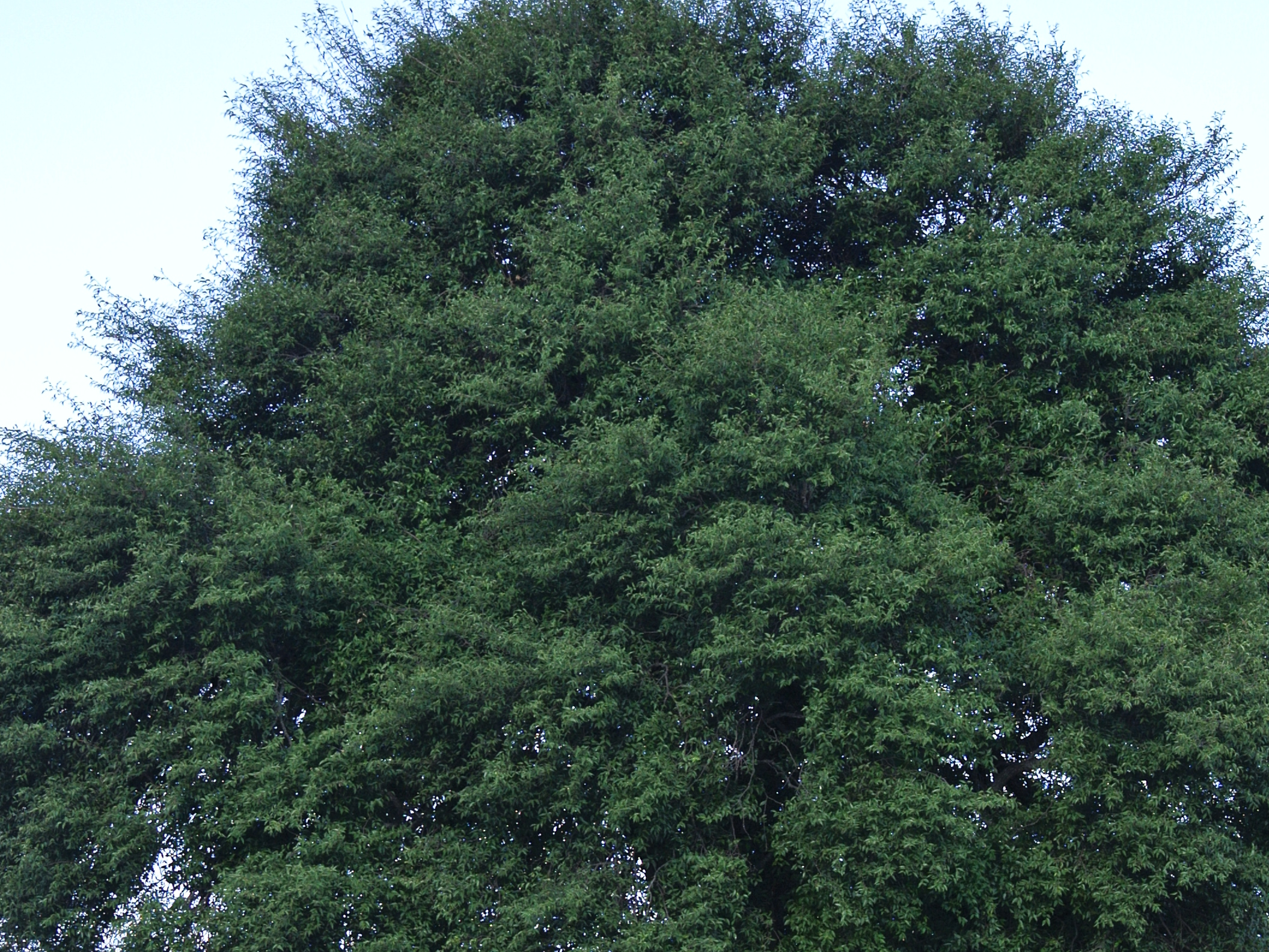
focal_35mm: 143
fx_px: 5243
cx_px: 697
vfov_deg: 10.4
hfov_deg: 13.8
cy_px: 640
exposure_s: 1/250
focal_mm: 30
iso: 100
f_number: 4
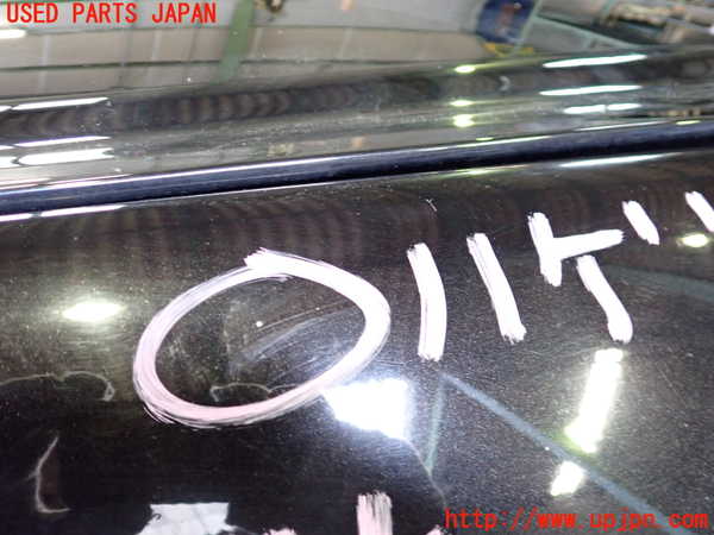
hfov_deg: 60.0
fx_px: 619
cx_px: 357
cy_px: 268
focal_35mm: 30
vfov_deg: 46.8
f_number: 2.3
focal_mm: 5.4
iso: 500
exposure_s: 1/30
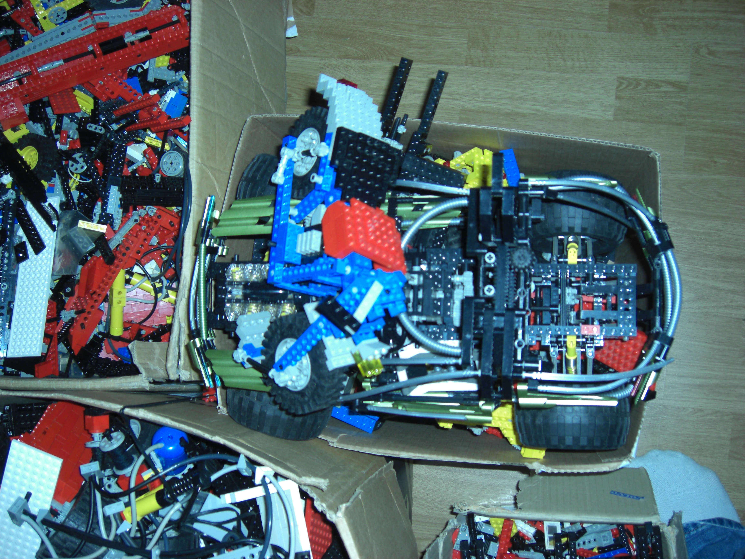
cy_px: 280
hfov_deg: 49.0
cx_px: 372
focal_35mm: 38
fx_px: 818
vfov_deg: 37.7
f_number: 2.8
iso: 200
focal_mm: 7.9
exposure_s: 1/60
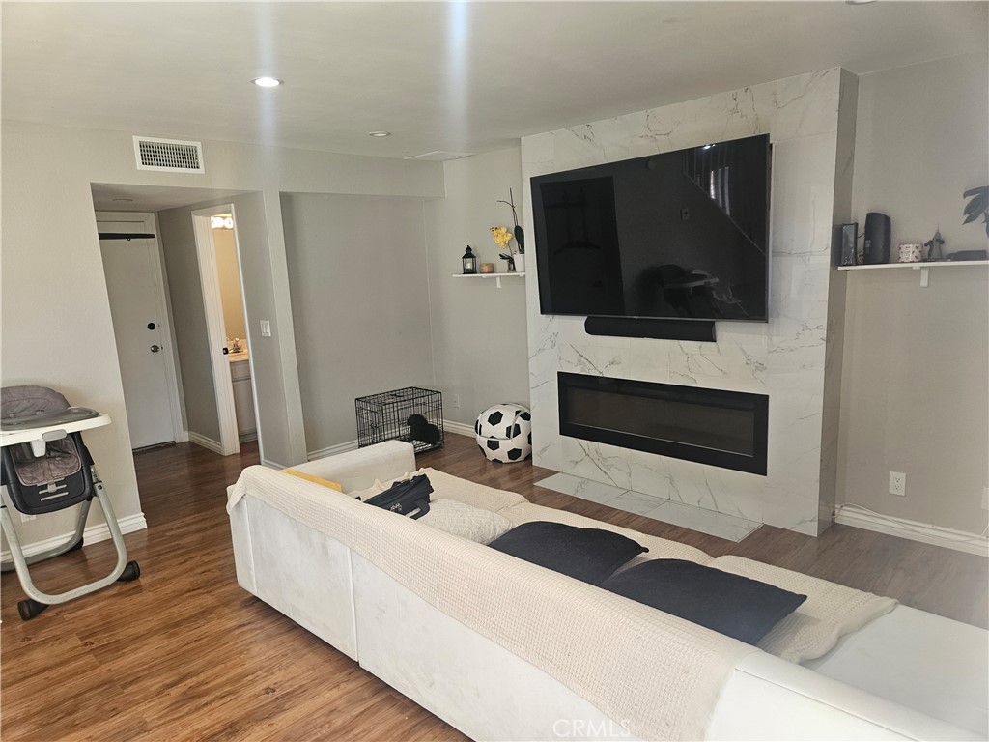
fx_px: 657
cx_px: 494
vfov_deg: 58.9
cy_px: 371
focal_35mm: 23
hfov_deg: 73.9
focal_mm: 5.4
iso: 160
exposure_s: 1/120
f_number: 1.8
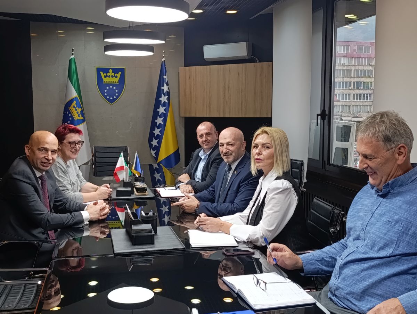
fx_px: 495
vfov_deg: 35.2
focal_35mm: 41
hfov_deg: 45.7
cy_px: 157
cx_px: 208
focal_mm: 6.14
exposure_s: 1/100
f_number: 1.6
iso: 400
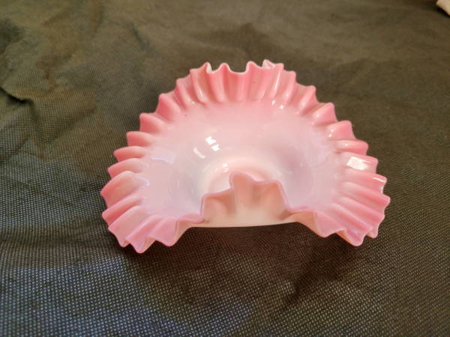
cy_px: 168
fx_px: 338
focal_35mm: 26
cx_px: 225
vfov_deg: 53.1
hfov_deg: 67.3
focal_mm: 5.4
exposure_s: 1/60
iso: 200
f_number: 1.8
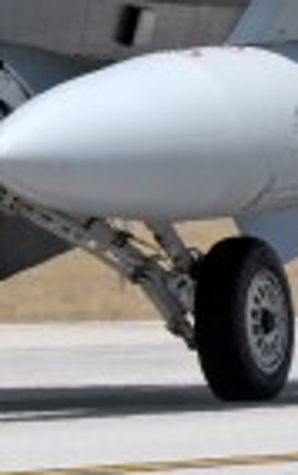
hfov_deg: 1.3
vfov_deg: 2.1
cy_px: -52
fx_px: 12942
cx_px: 70
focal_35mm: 998
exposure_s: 1/640
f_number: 10
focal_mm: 116
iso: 200
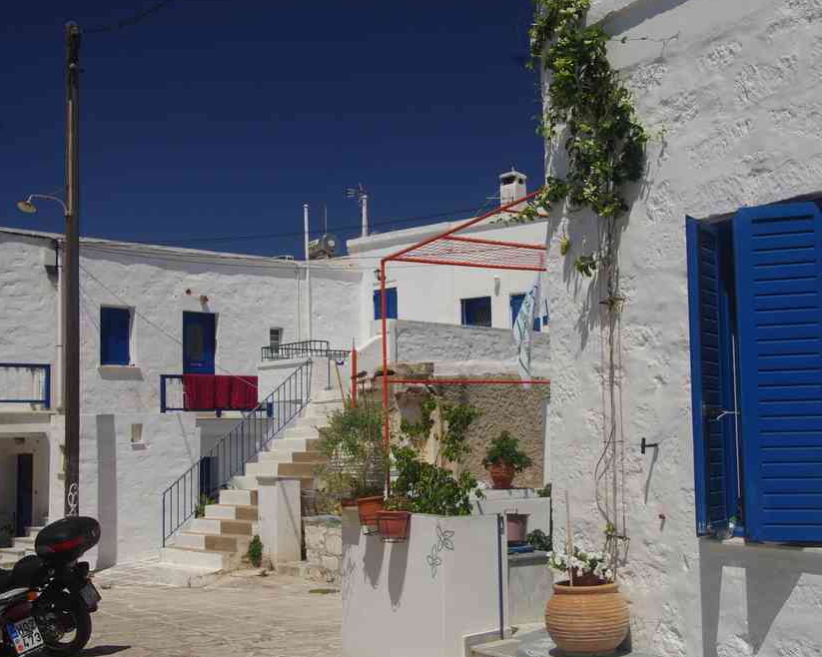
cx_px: 474
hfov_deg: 38.0
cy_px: 326
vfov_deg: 30.8
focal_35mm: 49
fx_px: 1192
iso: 100
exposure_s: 1/125
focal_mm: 29.4
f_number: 11
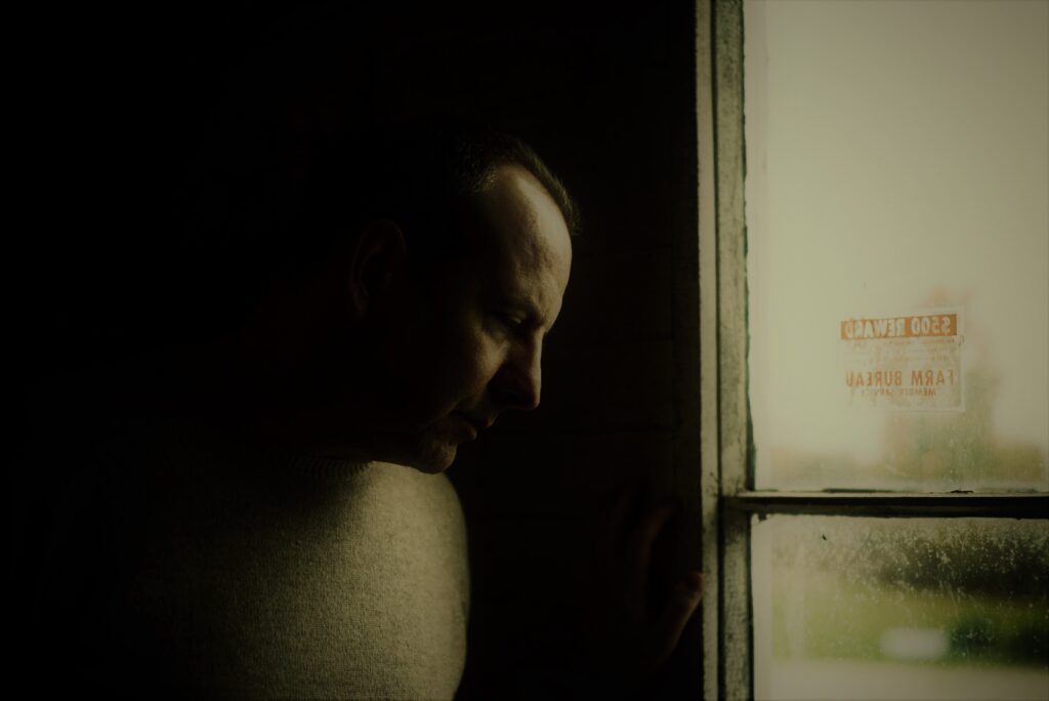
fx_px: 1458
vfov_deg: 27.0
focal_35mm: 50
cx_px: 524
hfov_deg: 39.6
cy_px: 350
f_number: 2.5
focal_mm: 50
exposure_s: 1/250
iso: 800
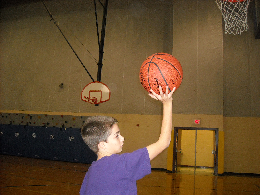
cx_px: 130
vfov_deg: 40.7
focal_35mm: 35
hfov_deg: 52.6
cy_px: 98
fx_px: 263
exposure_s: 1/60
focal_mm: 5.7
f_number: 2.8
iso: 400
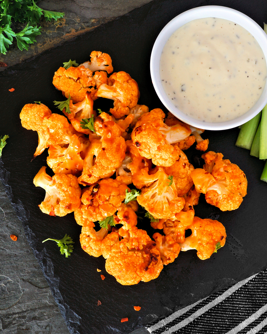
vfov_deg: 25.5
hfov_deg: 20.5
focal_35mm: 75
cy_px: 168
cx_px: 113
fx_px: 738
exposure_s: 15
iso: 100
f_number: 13
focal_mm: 35
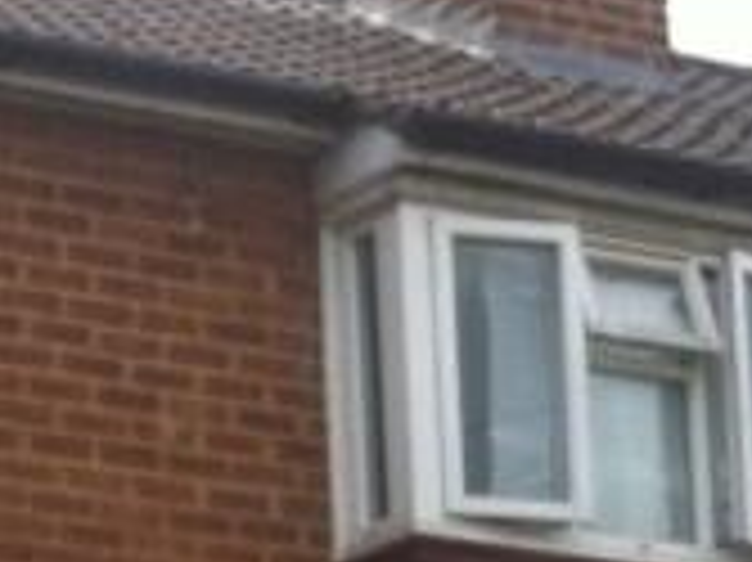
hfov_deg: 8.9
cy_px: 933
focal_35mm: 214
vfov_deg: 6.8
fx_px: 4646
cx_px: -545
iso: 80
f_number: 2.8
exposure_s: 1/718
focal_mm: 3.85
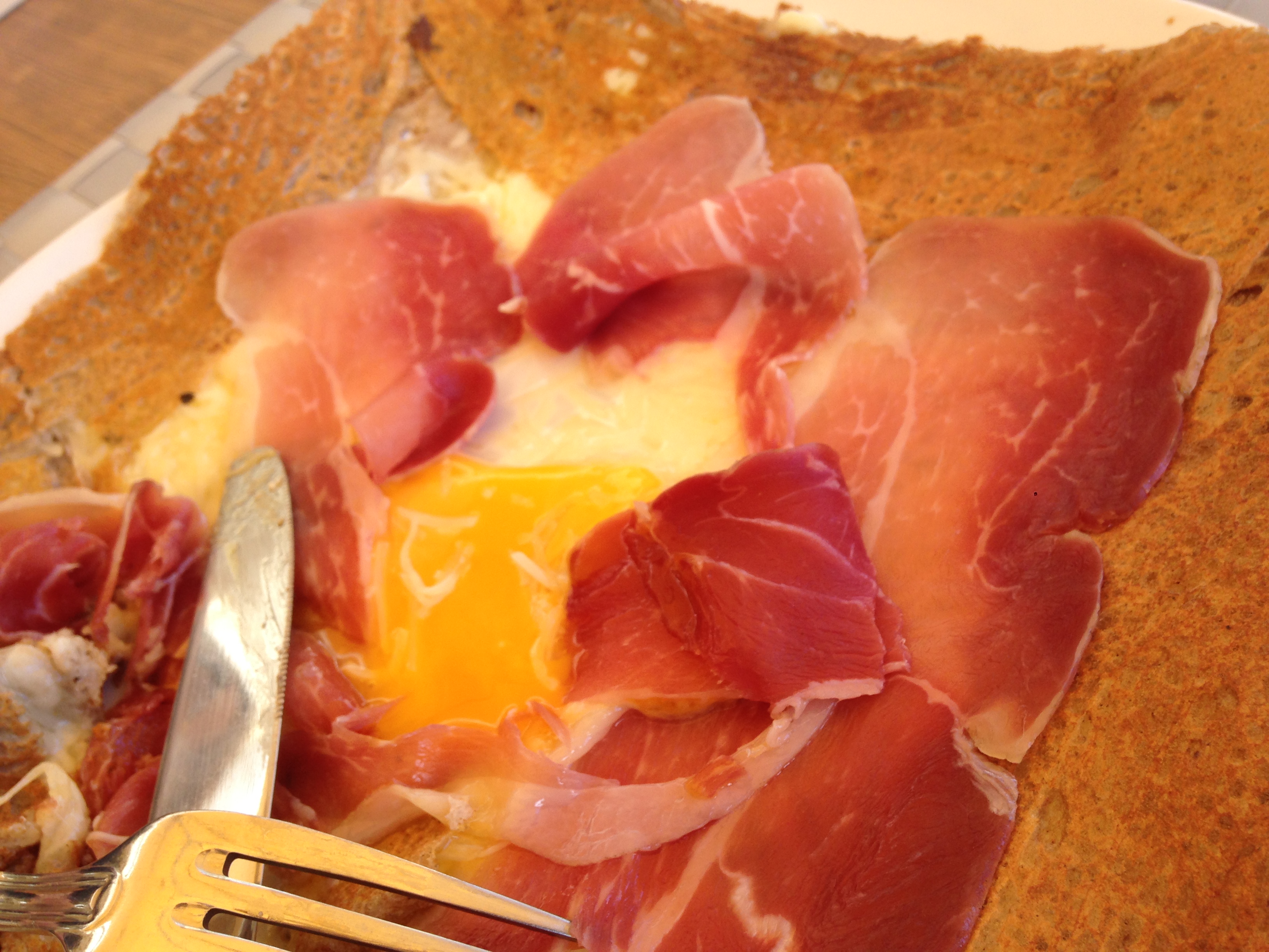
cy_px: 476
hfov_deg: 55.4
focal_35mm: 33
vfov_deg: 42.9
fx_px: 1210
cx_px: 634
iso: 50
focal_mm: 4.12
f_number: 2.4
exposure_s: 1/207
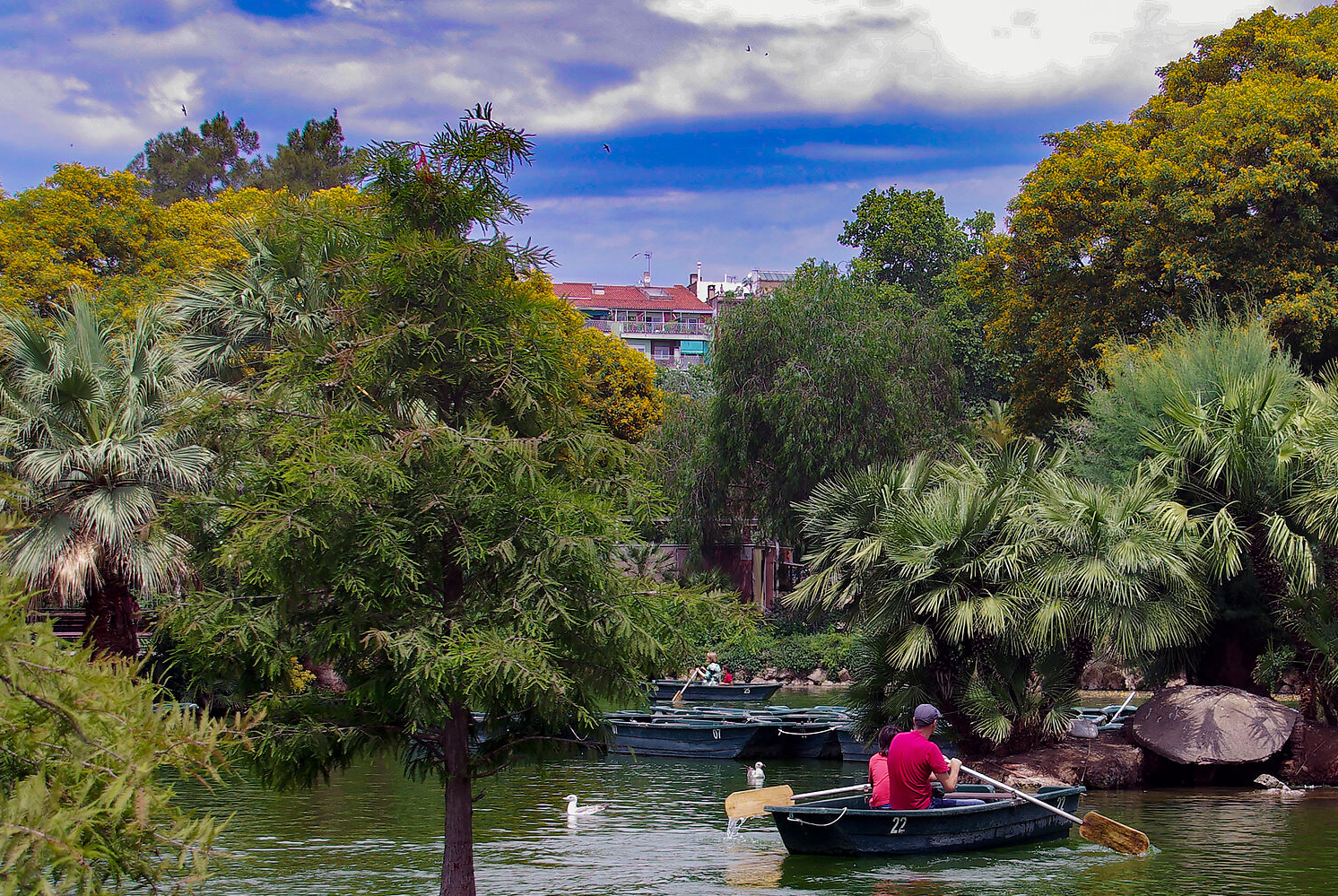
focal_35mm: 75
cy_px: 624
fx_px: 2784
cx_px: 872
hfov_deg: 26.9
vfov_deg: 18.2
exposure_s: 1/180
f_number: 6.7
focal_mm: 31
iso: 100
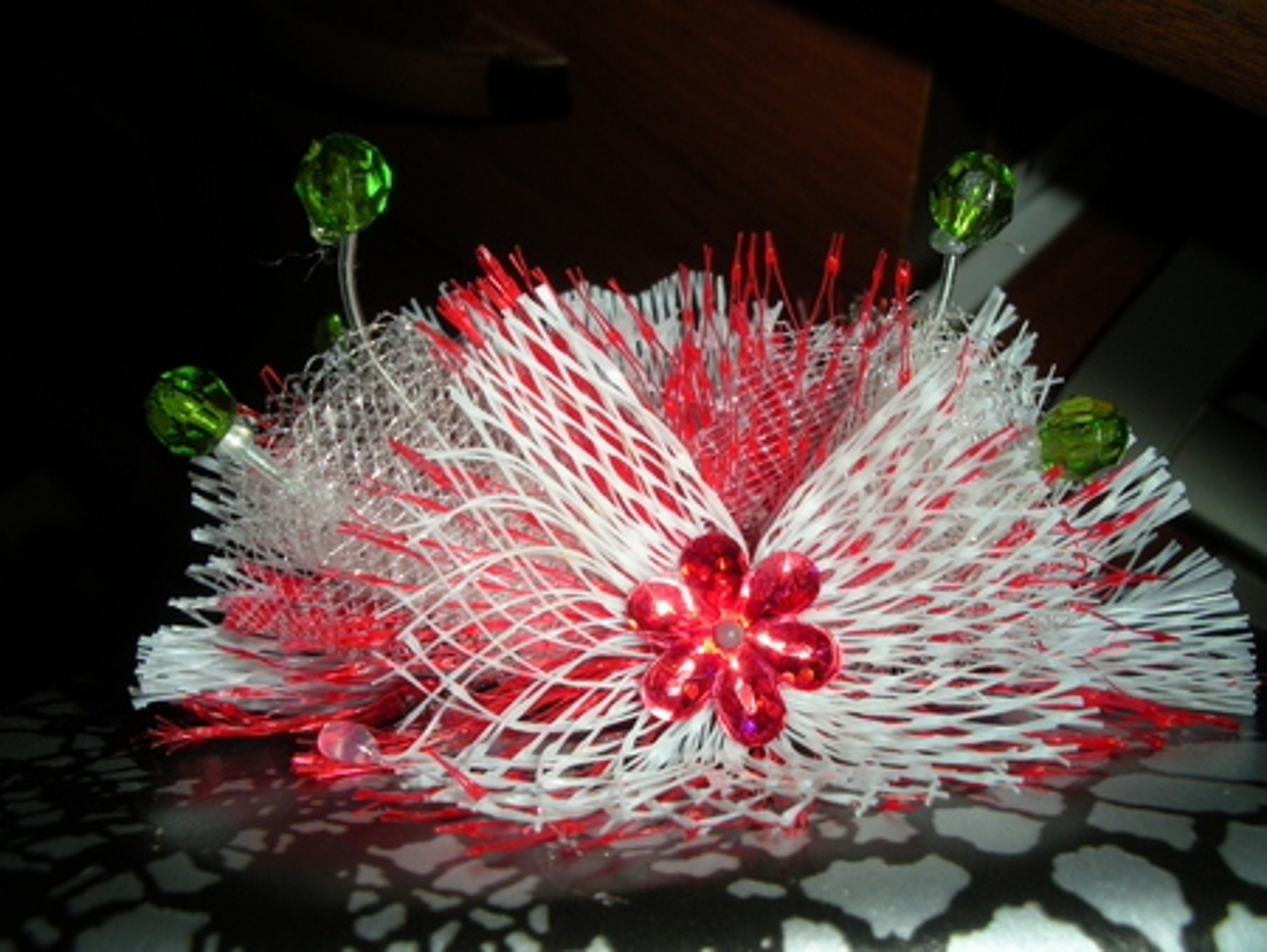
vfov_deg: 39.7
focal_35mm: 36
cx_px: 634
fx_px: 1318
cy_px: 476
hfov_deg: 51.3
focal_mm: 6.3
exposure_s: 1/60
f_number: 5.6
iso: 64
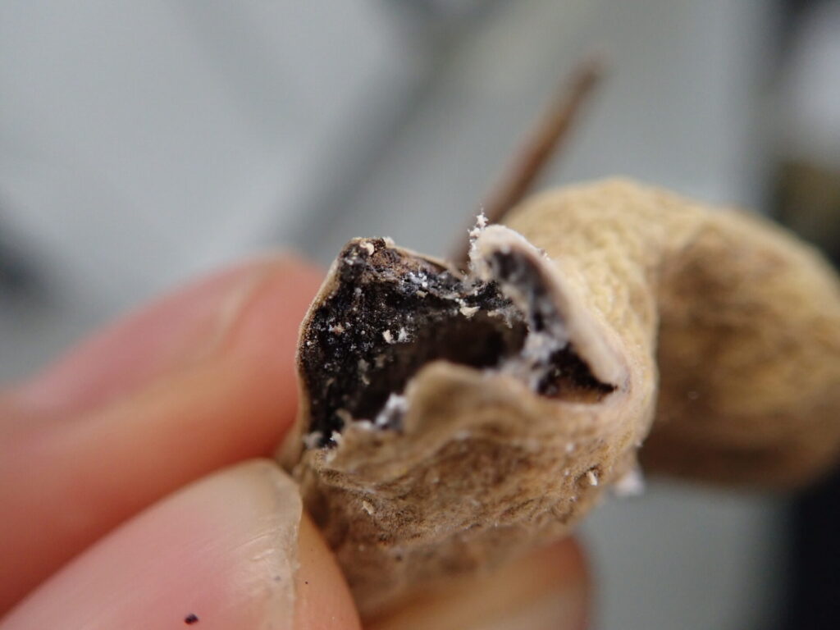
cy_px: 315
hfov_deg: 60.0
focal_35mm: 30
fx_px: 728
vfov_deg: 46.8
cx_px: 420
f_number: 2.3
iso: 320
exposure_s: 1/125
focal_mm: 5.5
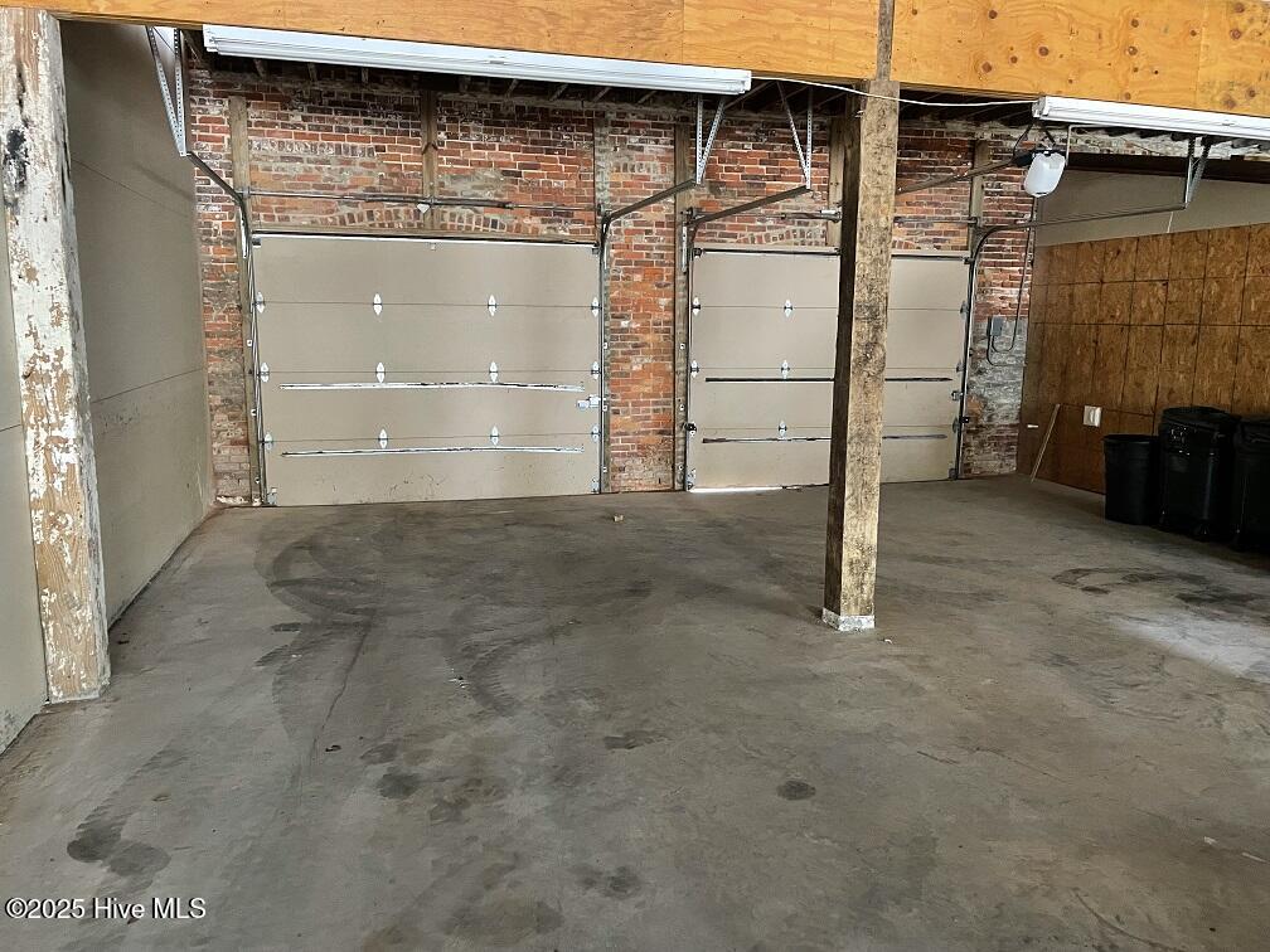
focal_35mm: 26
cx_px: 635
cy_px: 476
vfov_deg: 53.1
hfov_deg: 67.3
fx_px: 954
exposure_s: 1/30
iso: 500
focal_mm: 4.2
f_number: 1.6
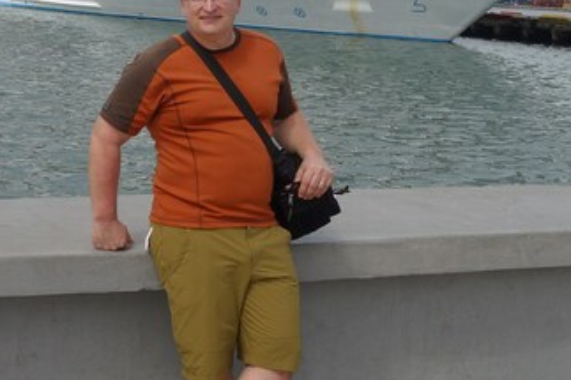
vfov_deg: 16.5
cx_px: 226
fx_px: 1284
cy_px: 11
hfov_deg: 25.0
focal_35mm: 81
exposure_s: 1/800
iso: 125
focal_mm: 12.18
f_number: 5.6
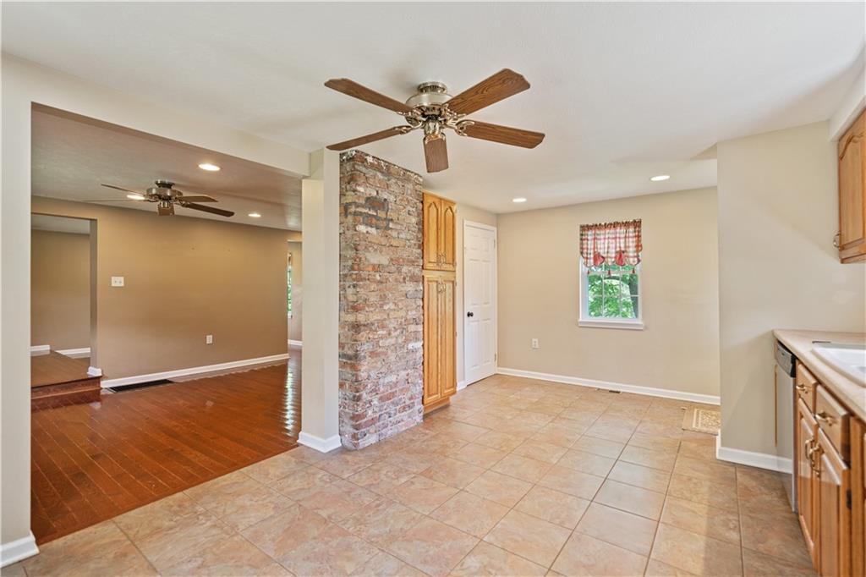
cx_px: 433
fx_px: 385
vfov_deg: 73.7
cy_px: 288
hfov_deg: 96.8
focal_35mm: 16
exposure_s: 1/30
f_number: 2.8
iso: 320
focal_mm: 16
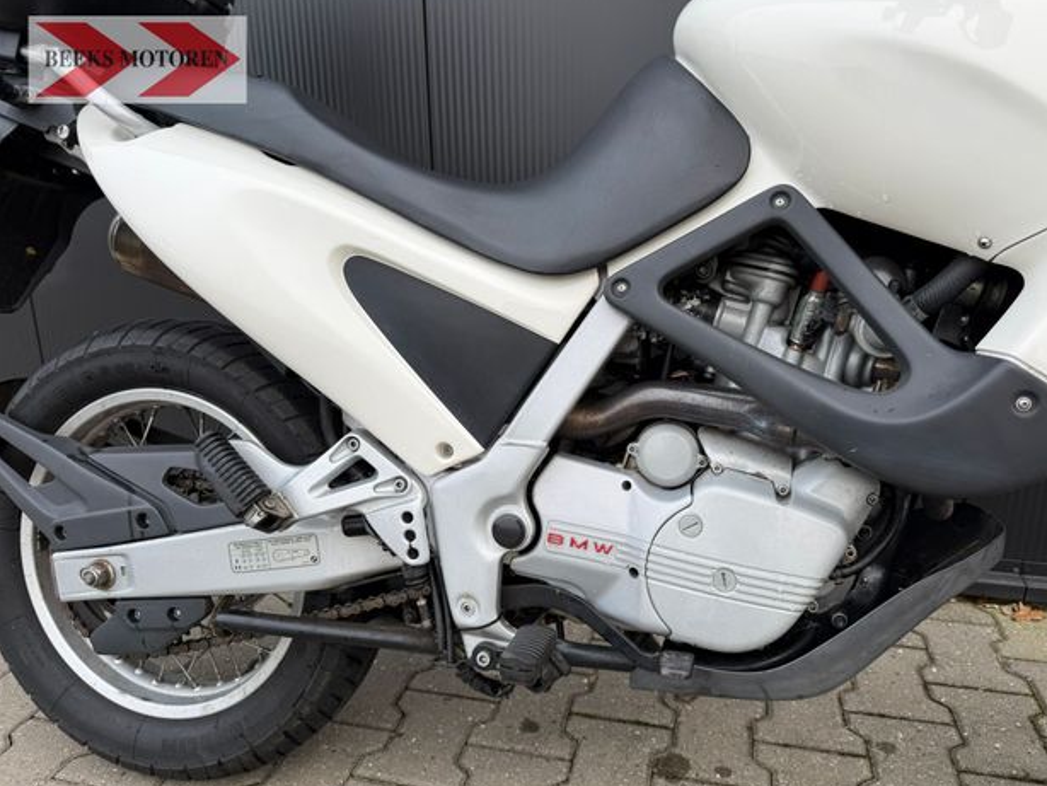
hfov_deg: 69.3
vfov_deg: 54.9
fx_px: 756
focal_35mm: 25
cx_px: 544
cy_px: 399
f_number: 1.78
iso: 64
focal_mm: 6.76
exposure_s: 1/140
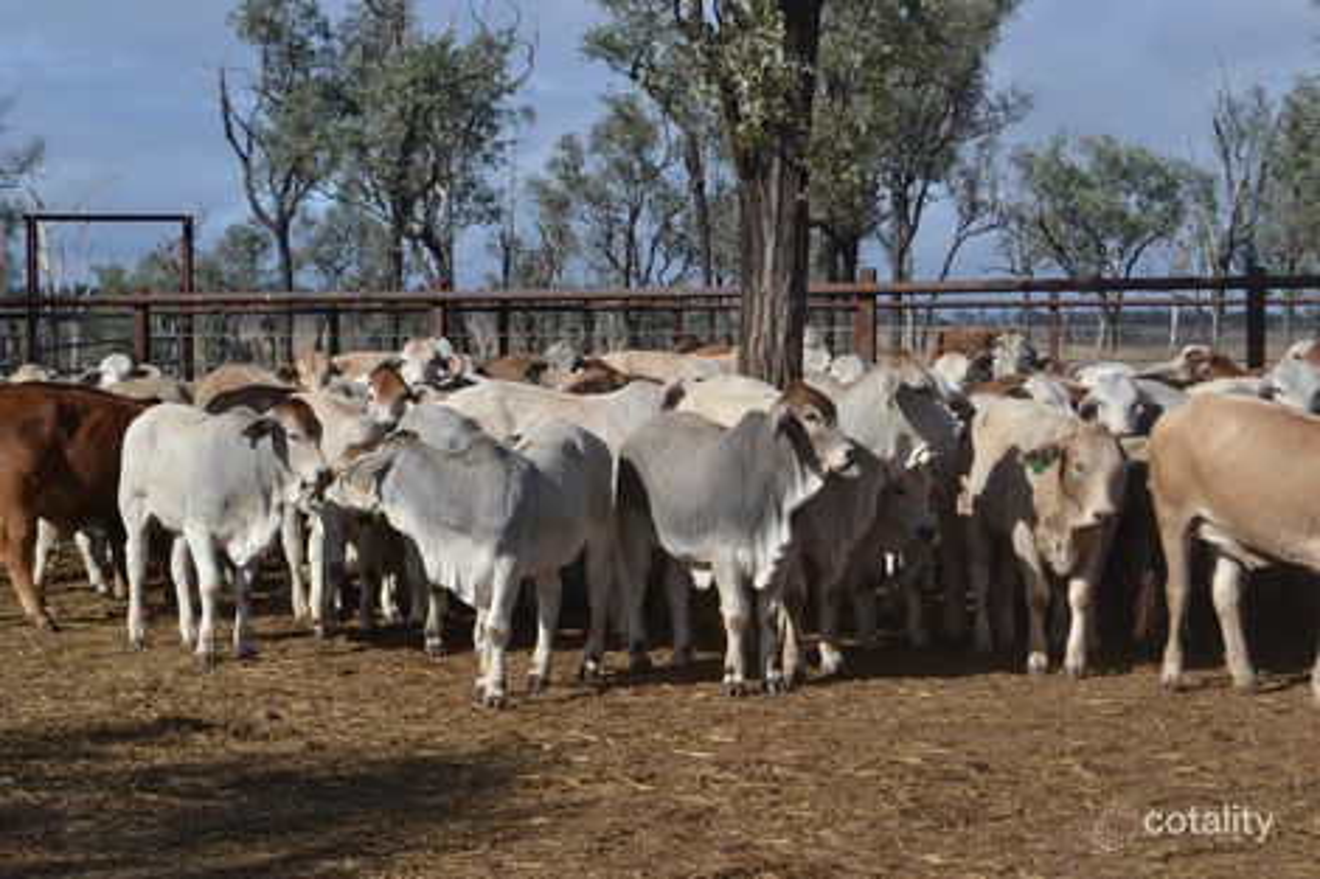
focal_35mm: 78
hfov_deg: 26.0
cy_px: 440
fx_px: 2859
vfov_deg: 17.5
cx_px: 660
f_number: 7.1
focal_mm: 52
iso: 100
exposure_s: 1/250
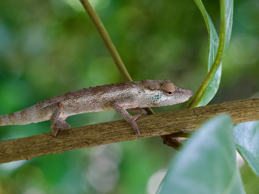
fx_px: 898
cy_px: 97
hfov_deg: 16.4
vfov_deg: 12.3
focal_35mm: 120
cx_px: 130
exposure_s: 1/125
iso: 1600
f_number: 5.6
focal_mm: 60
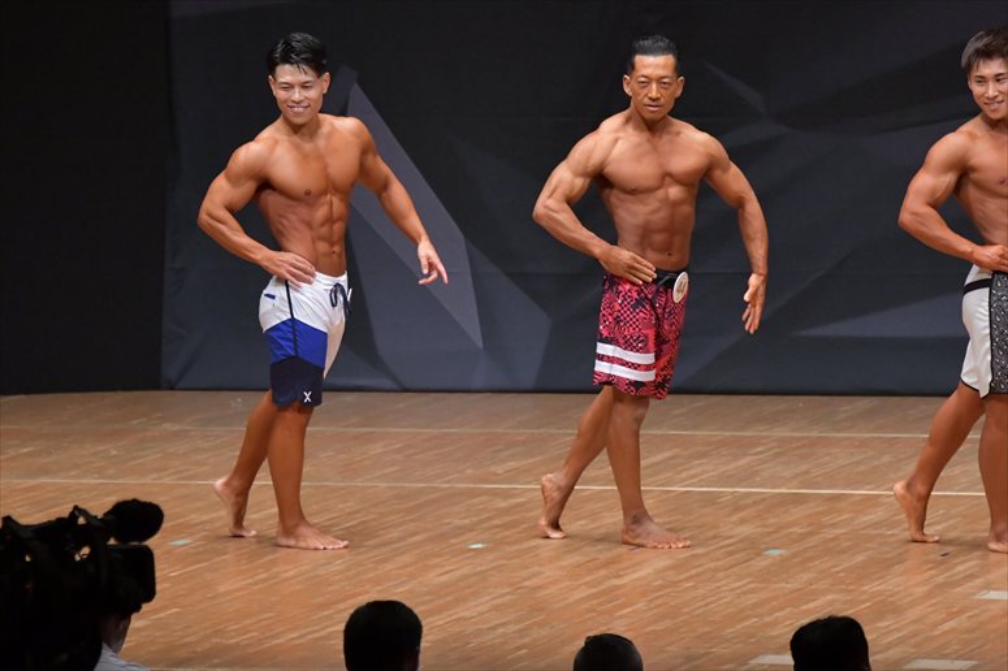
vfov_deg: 5.1
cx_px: 504
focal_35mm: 270
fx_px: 7556
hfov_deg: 7.6
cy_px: 336
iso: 6400
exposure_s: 1/400
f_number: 5.6
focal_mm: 180
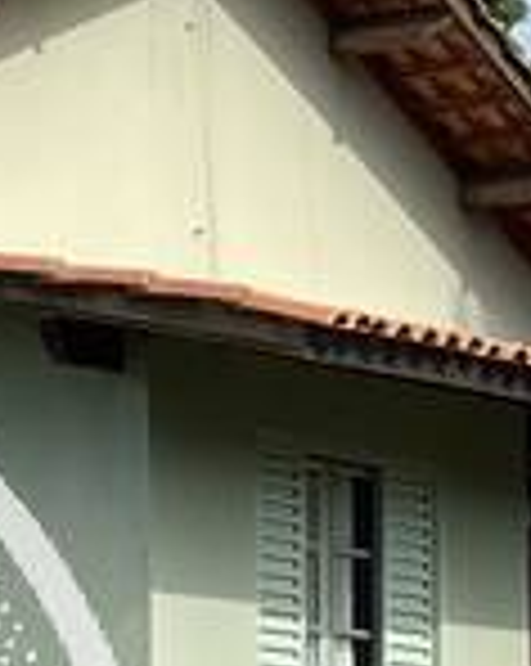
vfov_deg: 7.7
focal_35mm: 247
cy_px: 936
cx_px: -392
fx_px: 4862
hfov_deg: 6.1
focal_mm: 4.25
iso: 32
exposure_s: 1/1377
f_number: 1.8
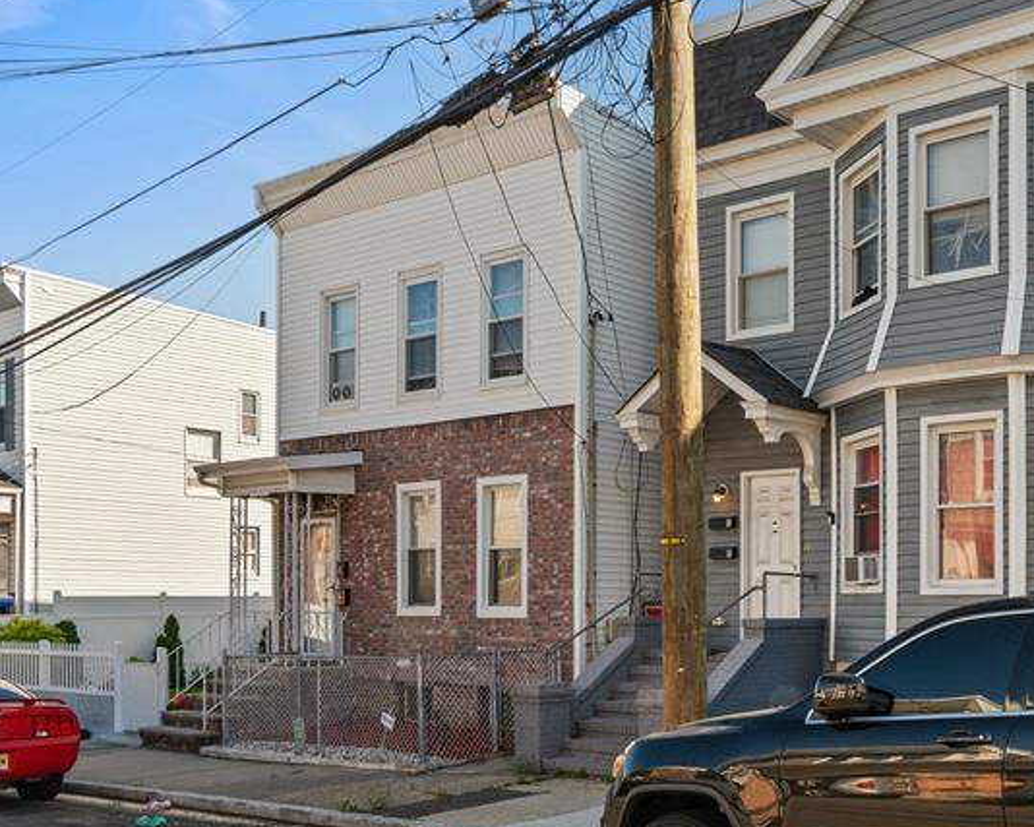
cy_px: 387
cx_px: 897
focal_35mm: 36
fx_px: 1101
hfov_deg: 46.3
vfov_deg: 41.1
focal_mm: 20
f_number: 8
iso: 400
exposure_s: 1/250
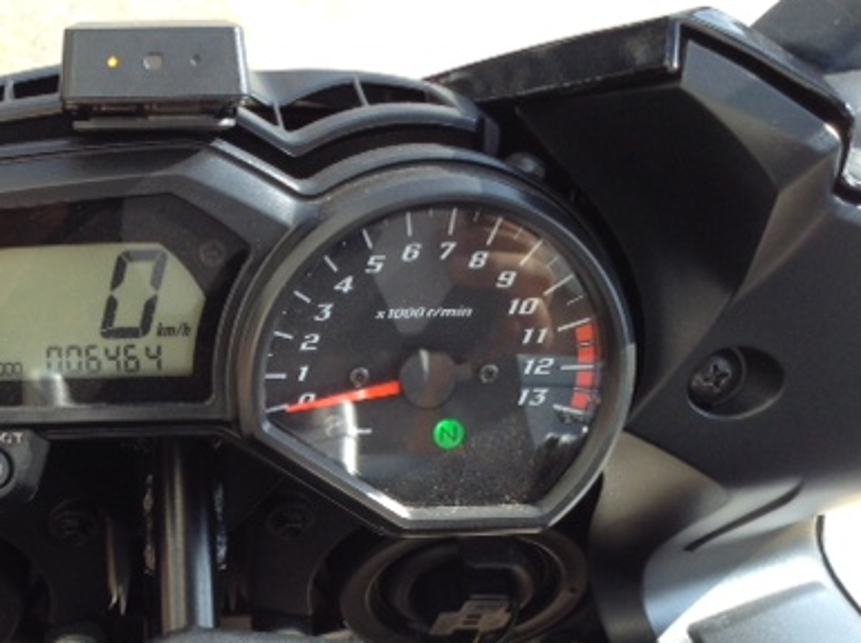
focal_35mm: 55
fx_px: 1366
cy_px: 509
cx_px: 170
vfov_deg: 26.1
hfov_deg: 33.9
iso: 32
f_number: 2.4
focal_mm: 3.3
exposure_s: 1/185
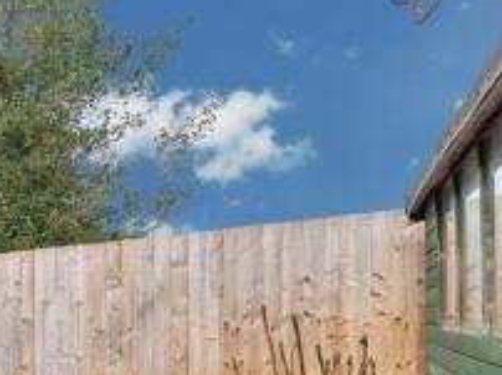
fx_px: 492
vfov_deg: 38.6
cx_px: -60
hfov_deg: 41.8
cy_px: 344
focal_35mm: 34
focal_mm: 10
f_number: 9
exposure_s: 1/800
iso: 1100
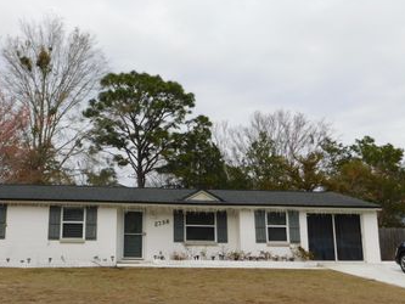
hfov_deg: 41.6
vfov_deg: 32.1
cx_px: 141
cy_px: 126
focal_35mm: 45
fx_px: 527
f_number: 3.2
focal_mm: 5.3
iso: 125
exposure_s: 1/1000
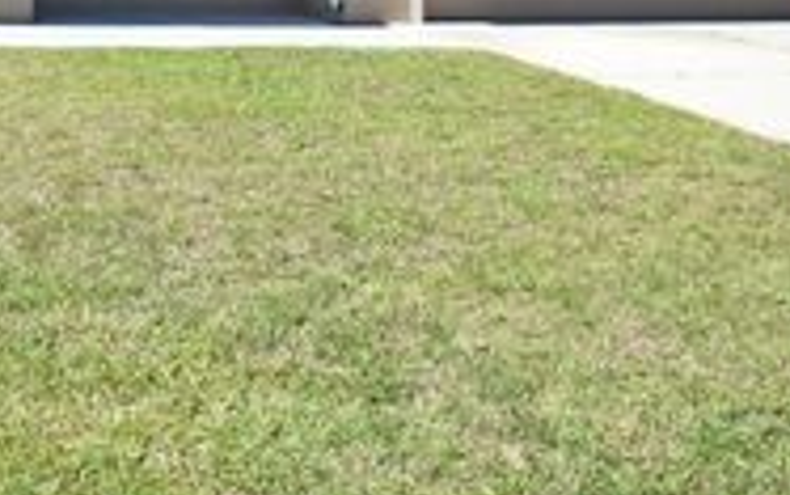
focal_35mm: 49
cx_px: 8
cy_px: -159
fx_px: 1055
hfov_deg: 37.0
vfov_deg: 23.2
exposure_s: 1/200
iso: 100
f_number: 7.1
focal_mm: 12
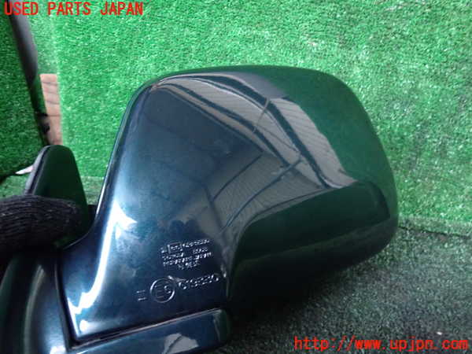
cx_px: 236
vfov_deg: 54.9
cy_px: 177
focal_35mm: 25
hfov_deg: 69.4
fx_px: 341
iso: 800
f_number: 2
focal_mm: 4.5
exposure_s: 1/13
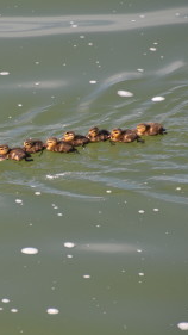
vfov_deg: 4.5
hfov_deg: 2.6
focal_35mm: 475
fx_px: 4211
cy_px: 168
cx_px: -20
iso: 400
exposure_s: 1/500
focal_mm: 200
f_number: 6.3
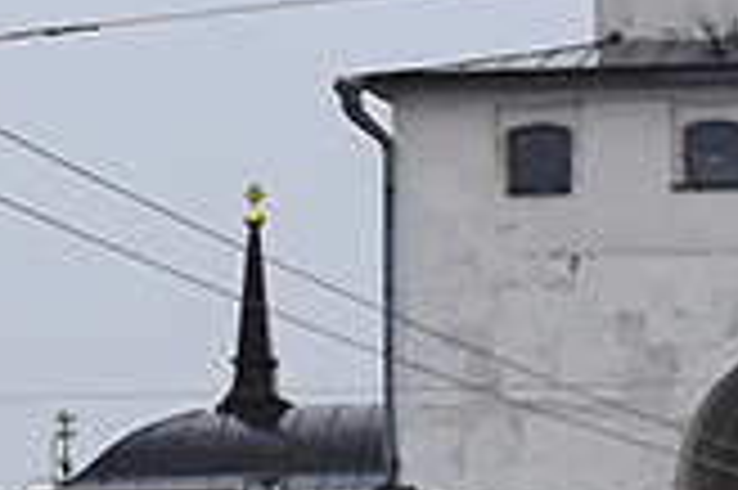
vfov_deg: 3.4
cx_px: -810
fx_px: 8250
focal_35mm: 403
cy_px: 535
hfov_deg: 5.0
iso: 400
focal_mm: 35
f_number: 5
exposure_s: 1/2000
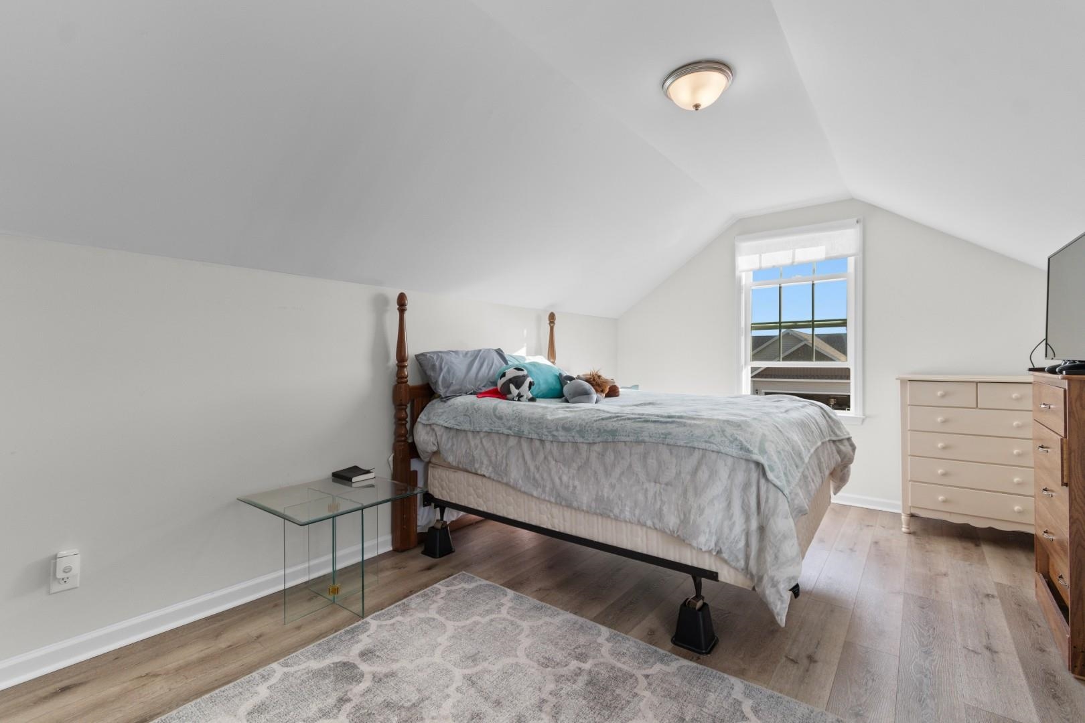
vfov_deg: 77.3
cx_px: 542
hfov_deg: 100.4
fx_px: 452
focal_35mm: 15
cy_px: 362
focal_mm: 10
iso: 100
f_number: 4.5
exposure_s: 1/4
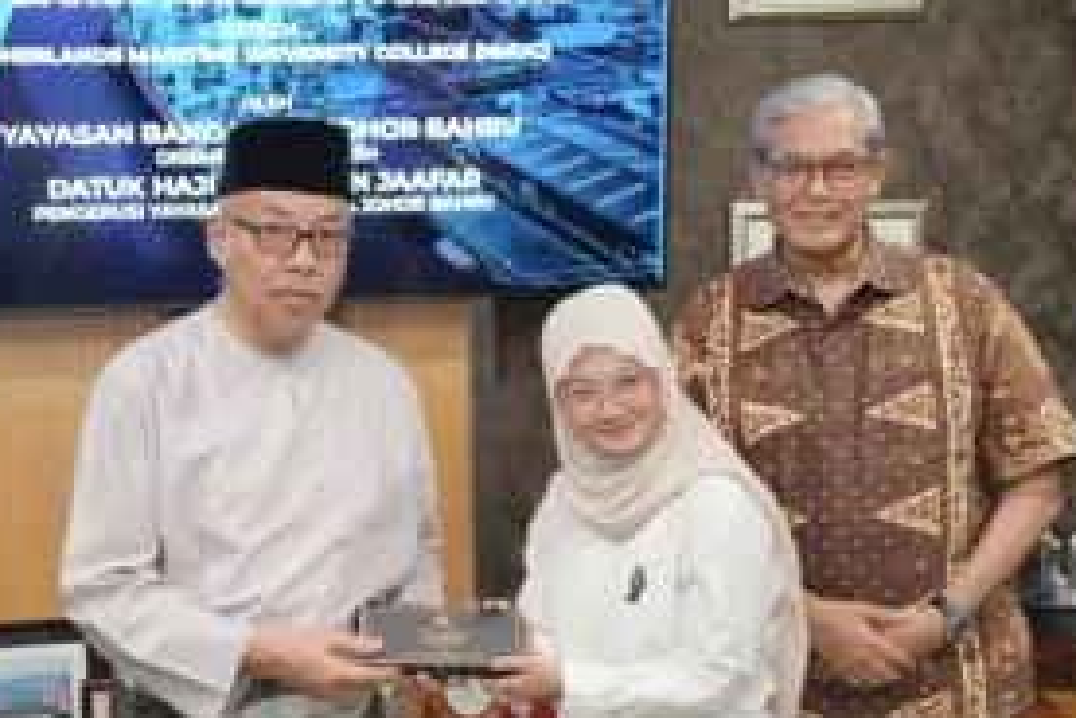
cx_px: 400
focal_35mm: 68
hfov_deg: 29.5
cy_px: 437
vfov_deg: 20.0
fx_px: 2032
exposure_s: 1/80
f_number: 2.8
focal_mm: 48
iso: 800
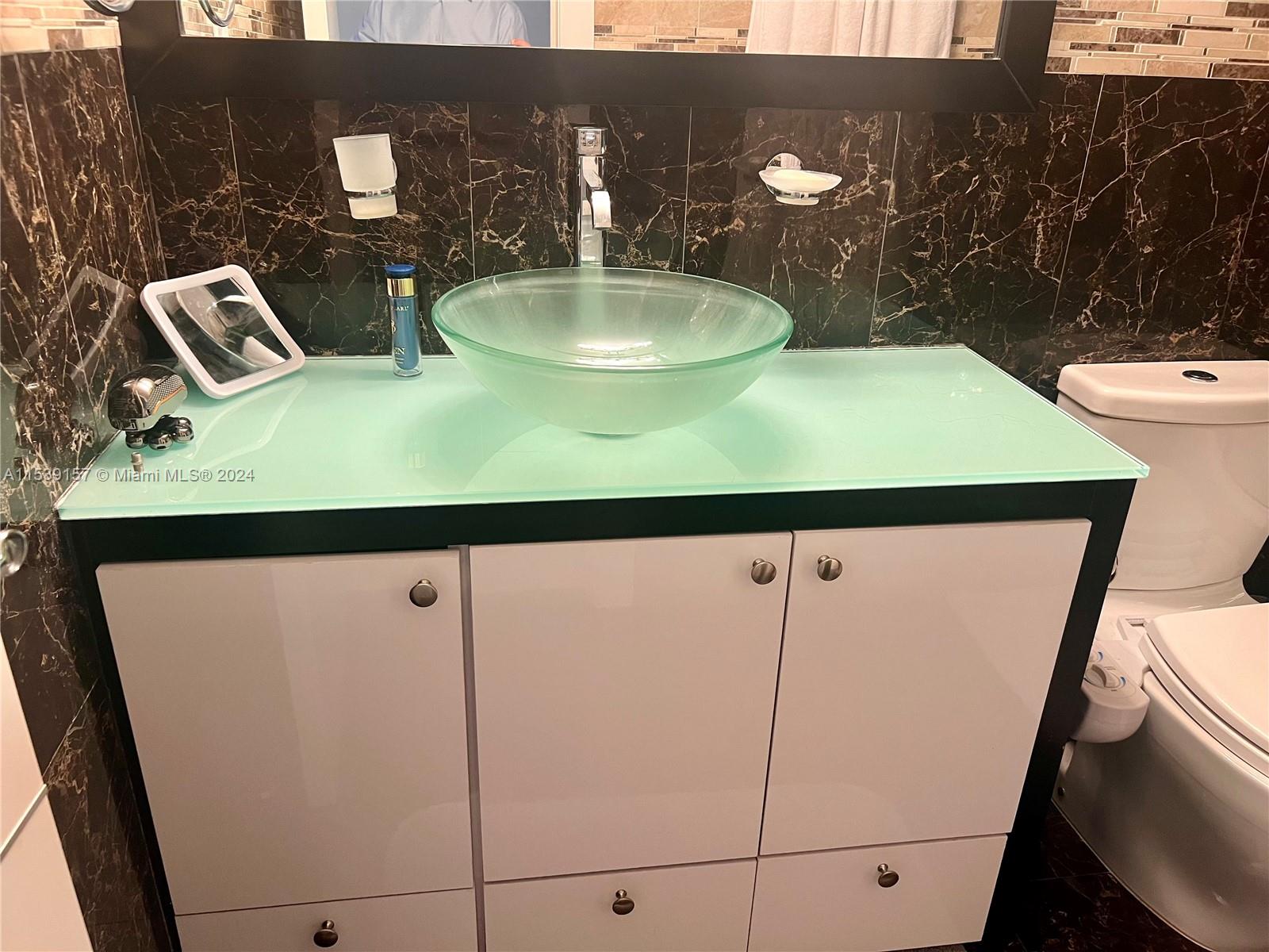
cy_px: 476
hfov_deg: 67.3
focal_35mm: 26
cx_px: 634
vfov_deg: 53.1
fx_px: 953
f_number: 1.5
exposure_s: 1/60
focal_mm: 5.7
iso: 200
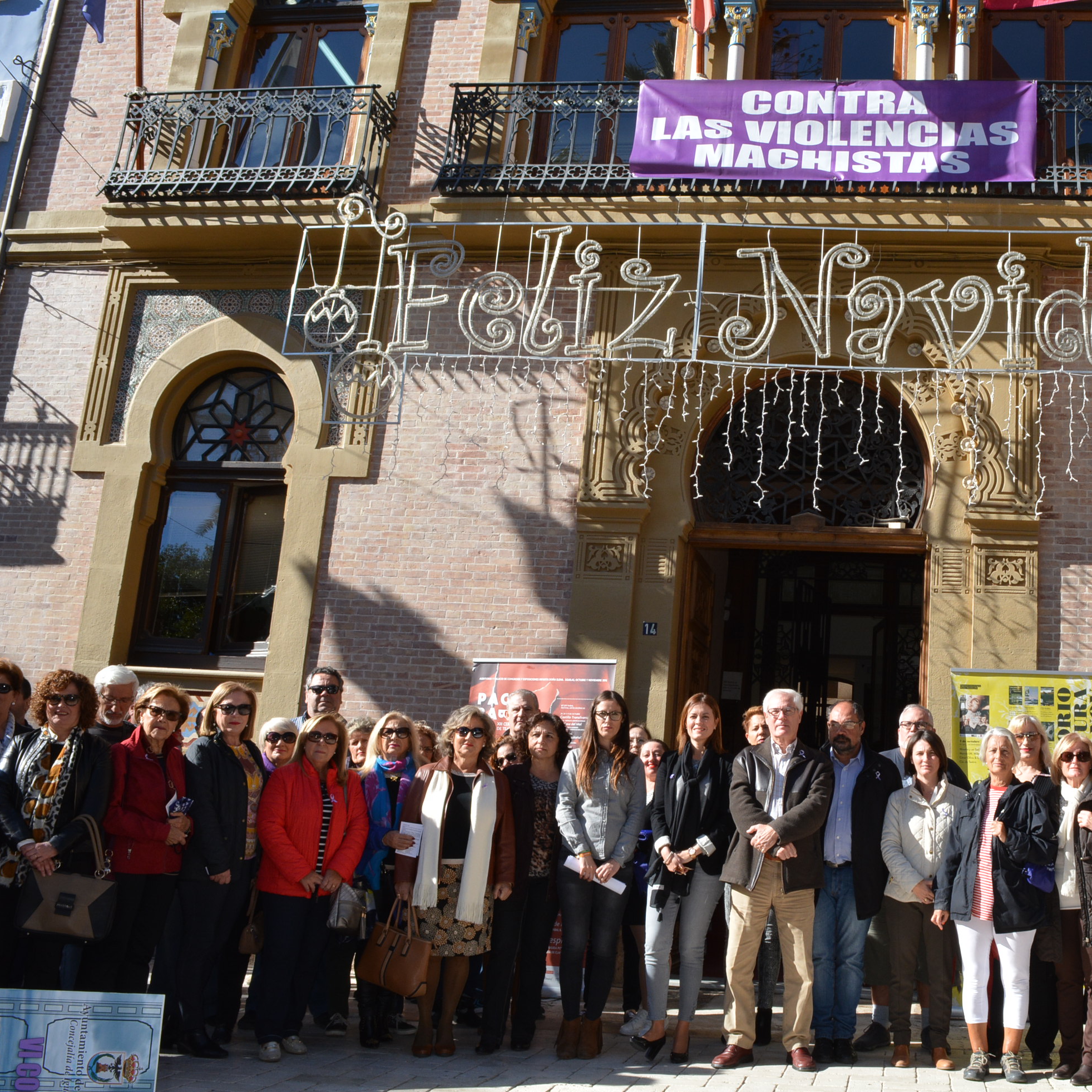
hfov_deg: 45.7
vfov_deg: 47.2
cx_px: 811
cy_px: 538
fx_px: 1249
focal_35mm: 35
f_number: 14
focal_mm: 18
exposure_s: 1/200
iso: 400
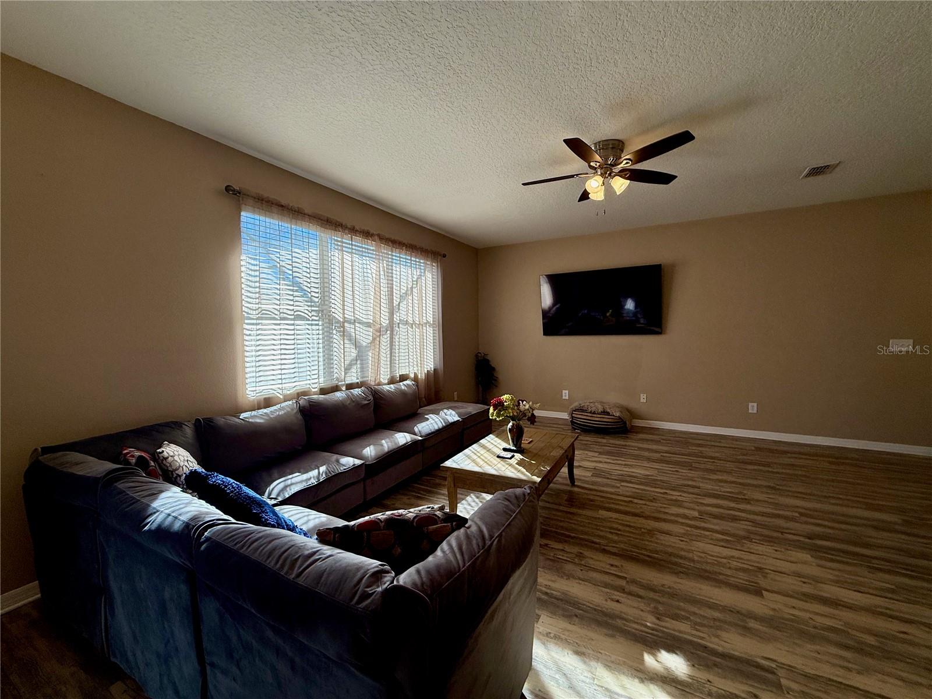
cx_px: 466
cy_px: 350
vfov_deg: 85.7
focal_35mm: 14
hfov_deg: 102.1
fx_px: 377
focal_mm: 2.22
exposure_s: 1/178
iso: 64
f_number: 2.2
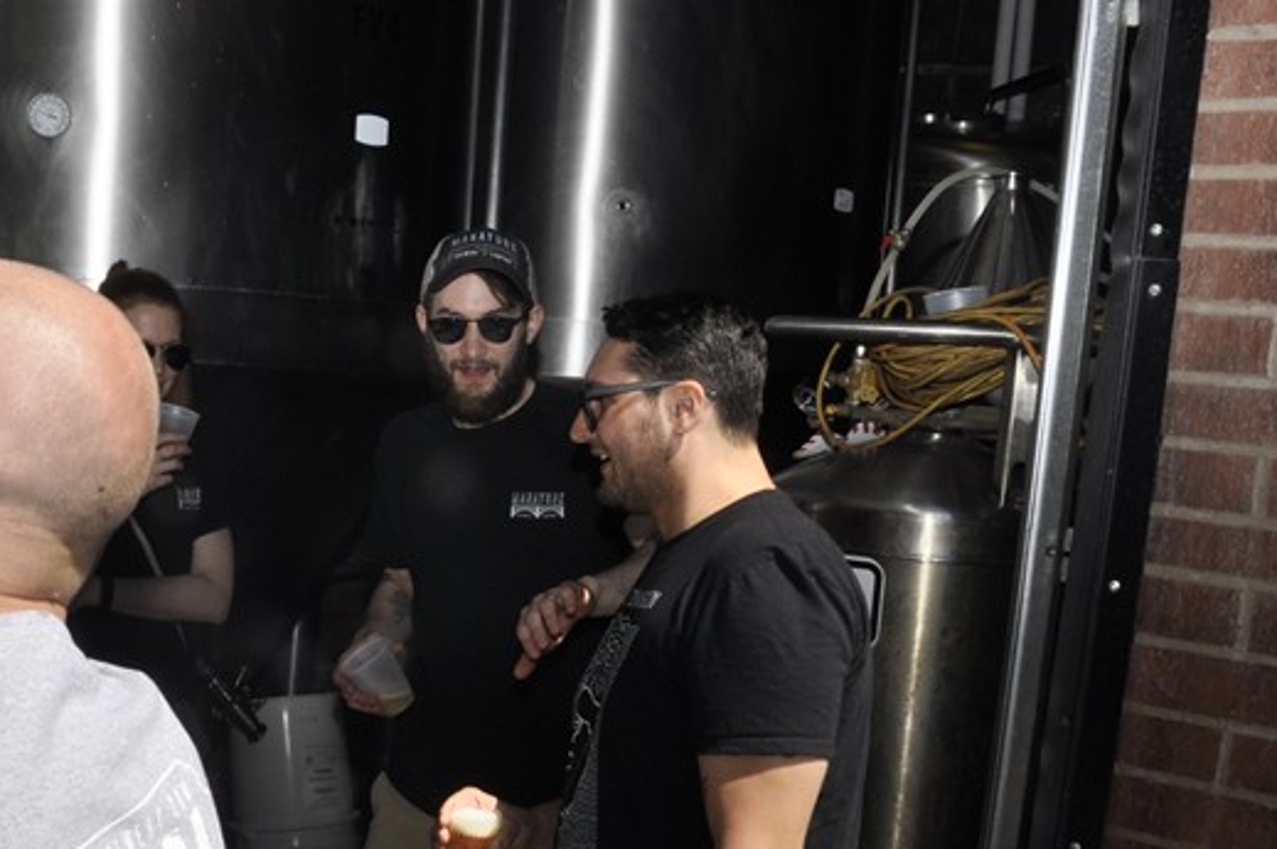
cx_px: 295
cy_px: 600
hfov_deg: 37.1
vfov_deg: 25.7
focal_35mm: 52
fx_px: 1843
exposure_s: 1/200
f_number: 22
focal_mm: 18
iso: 400
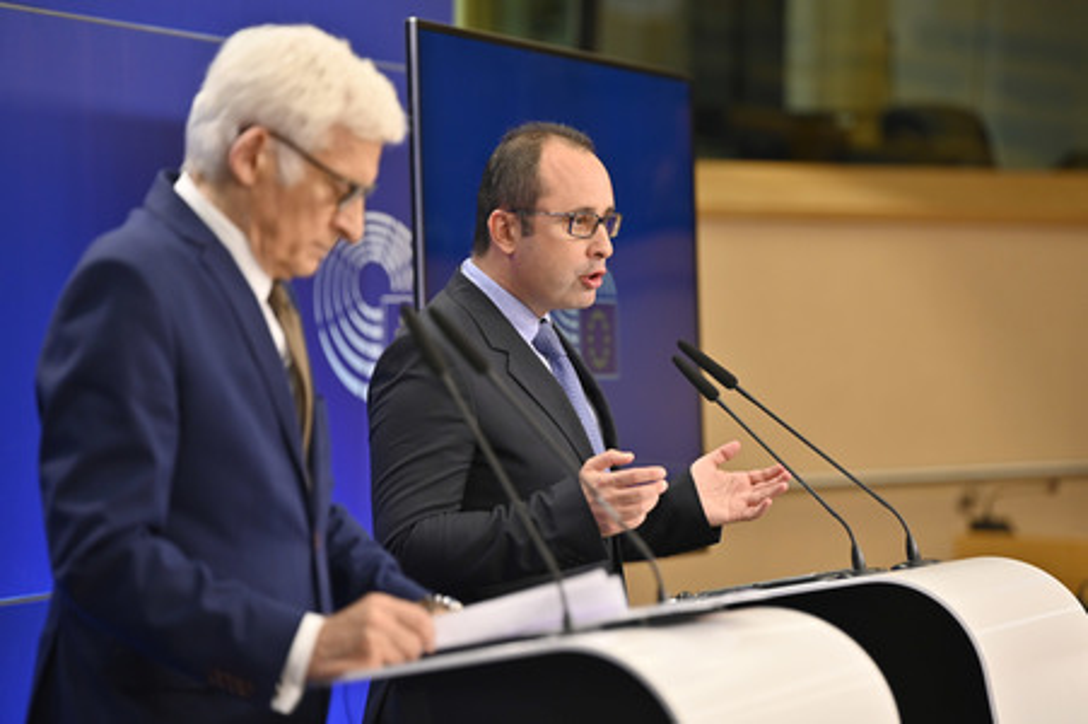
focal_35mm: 135
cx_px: 544
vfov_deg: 10.1
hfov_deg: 15.2
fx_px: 4077
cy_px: 362
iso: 1000
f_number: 2.8
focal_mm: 135
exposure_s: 1/320
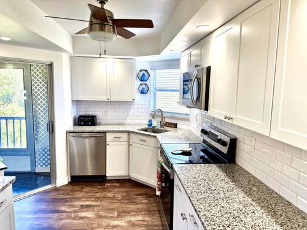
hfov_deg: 71.6
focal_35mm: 24
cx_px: 154
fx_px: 213
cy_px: 115
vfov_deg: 56.8
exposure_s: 1/228
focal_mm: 6.76
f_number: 1.78
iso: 200
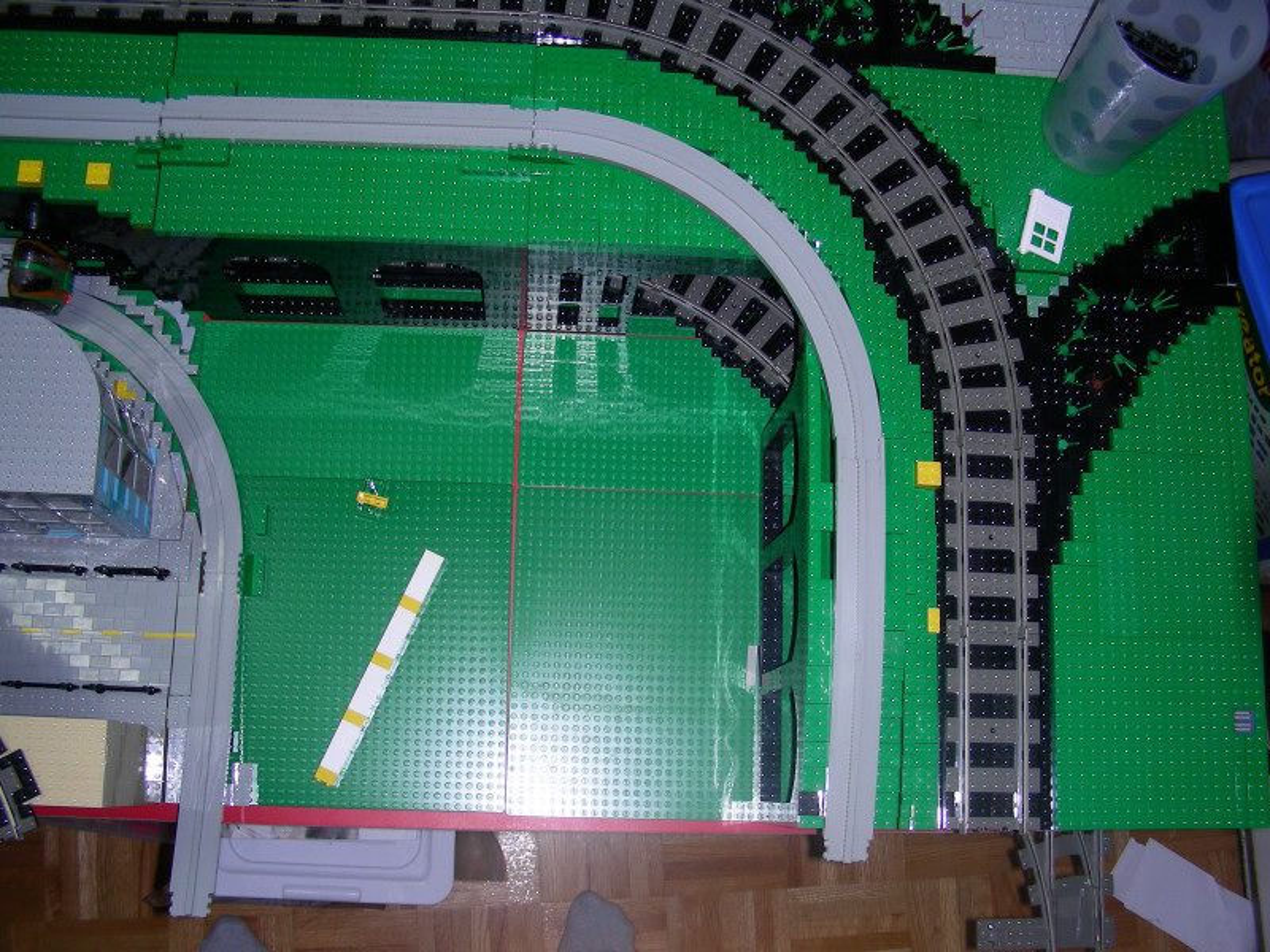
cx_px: 635
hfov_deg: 49.0
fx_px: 1394
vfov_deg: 37.7
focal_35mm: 38
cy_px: 476
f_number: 3.5
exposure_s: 1/60.1
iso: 50
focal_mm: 6.3
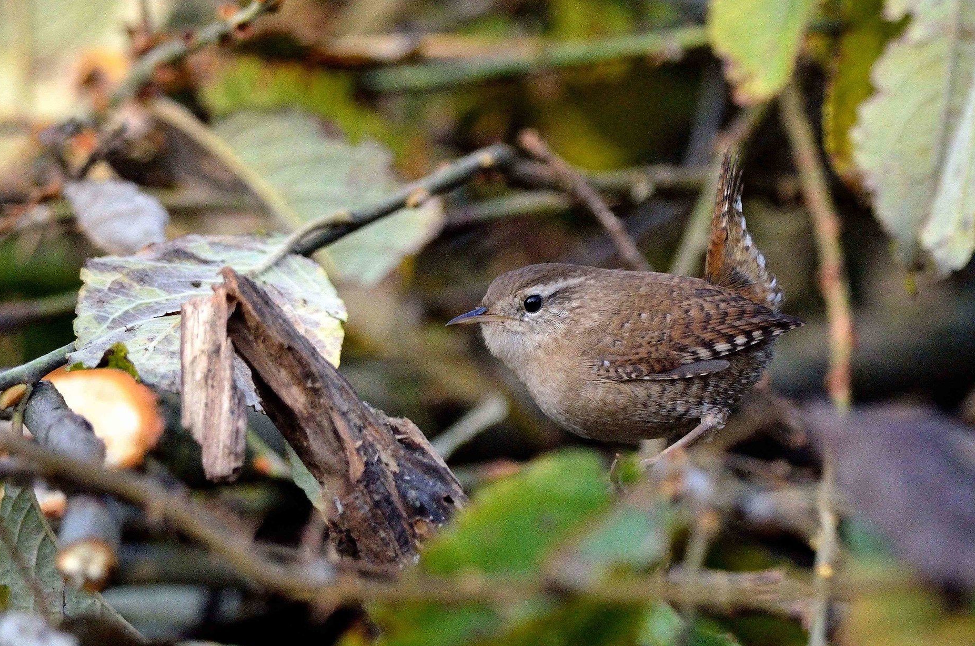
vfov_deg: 1.7
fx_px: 22053
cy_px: 359
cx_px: 583
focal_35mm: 816
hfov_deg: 2.5
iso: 3200
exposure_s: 1/2000
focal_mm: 420
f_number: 6.3
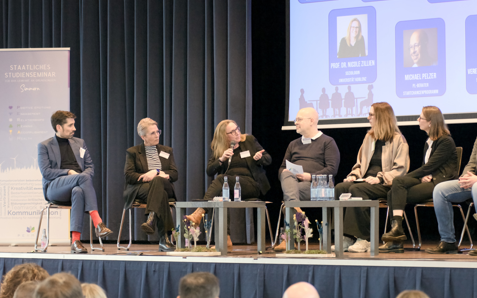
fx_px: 1599
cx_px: 238
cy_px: 139
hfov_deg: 17.0
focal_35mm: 123
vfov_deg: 10.7
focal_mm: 80
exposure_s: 1/160
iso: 6400
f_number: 4.5
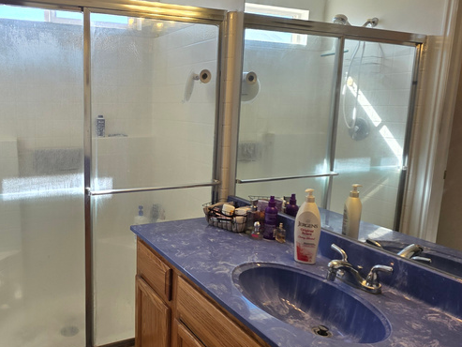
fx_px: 360
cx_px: 132
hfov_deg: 62.6
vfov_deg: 51.4
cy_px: 172
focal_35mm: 27
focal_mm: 2.2
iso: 40
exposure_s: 1/120
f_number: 1.9
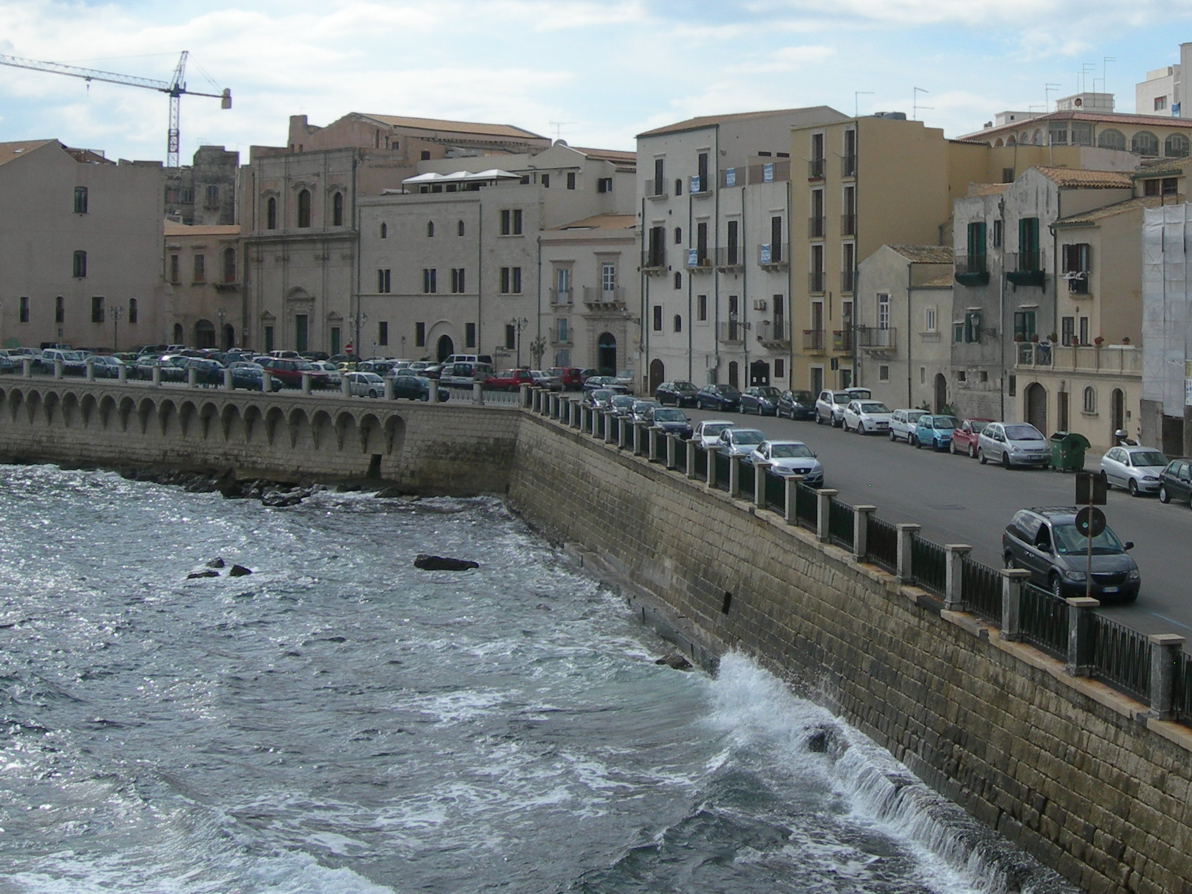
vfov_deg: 23.8
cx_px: 890
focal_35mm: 61
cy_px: 249
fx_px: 2100
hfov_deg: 31.1
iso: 50
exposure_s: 1/820
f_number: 4.8
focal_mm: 7.8
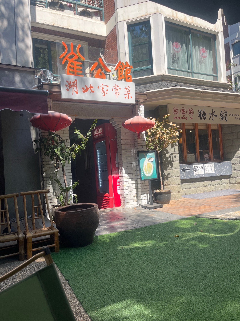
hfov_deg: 53.1
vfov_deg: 67.3
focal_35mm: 26
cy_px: 160
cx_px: 120
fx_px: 240
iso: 50
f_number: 1.6
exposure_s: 1/1441
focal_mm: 5.1
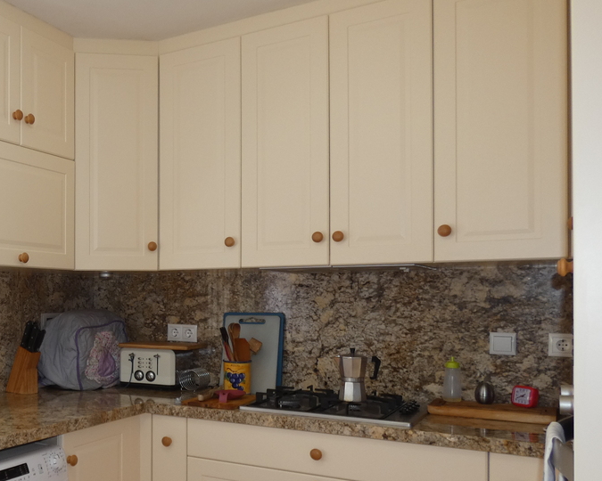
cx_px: 37
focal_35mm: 37
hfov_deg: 43.8
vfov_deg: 39.8
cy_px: 304
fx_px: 659
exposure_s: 1/125
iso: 80
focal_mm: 3.6
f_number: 2.8
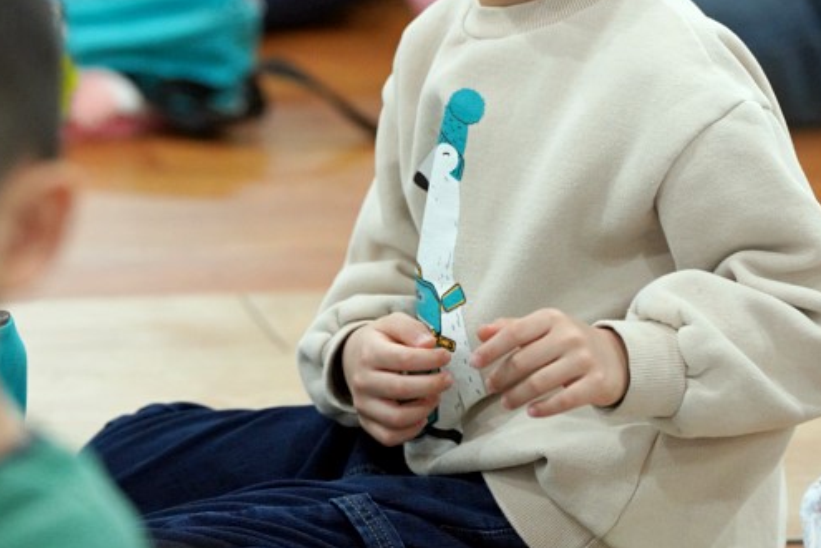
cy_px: 68
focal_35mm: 364
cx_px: 405
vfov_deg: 3.8
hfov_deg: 5.7
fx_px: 8301
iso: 3200
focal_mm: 200
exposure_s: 1/250
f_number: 4
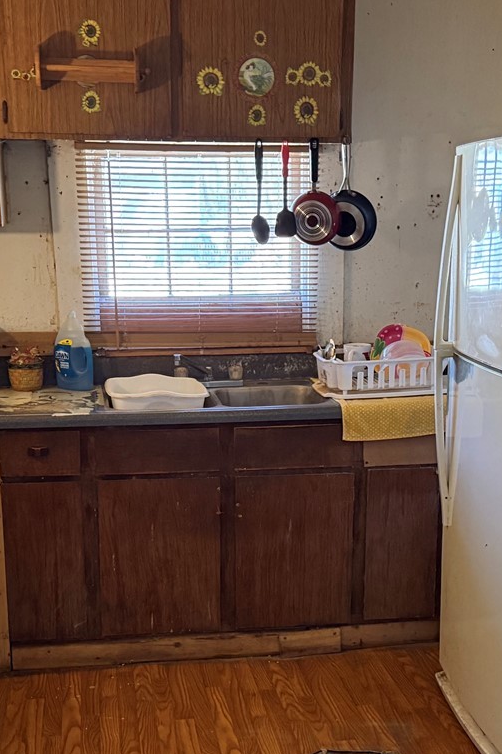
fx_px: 1110
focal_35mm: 53
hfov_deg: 25.5
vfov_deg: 37.1
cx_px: 255
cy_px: 503
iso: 800
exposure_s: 1/60
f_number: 1.78
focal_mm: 6.76
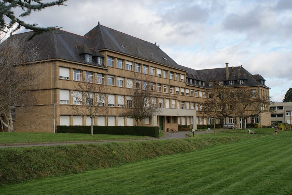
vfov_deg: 29.9
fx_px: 365
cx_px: 147
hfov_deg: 43.6
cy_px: 101
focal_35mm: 45
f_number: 9
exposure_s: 1/100
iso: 100
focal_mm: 28
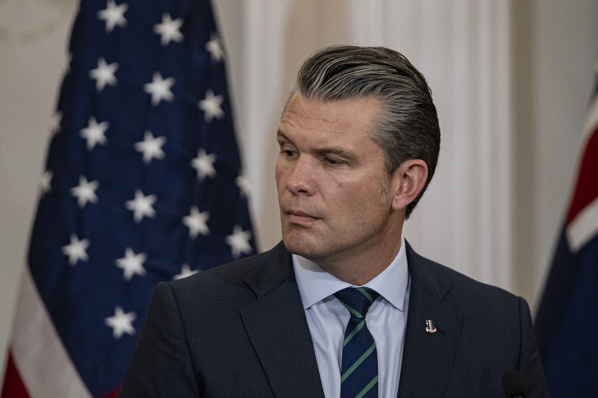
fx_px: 5811
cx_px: 322
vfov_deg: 3.9
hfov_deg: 5.9
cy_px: 222
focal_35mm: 350
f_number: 2.8
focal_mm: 200
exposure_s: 1/400
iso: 640
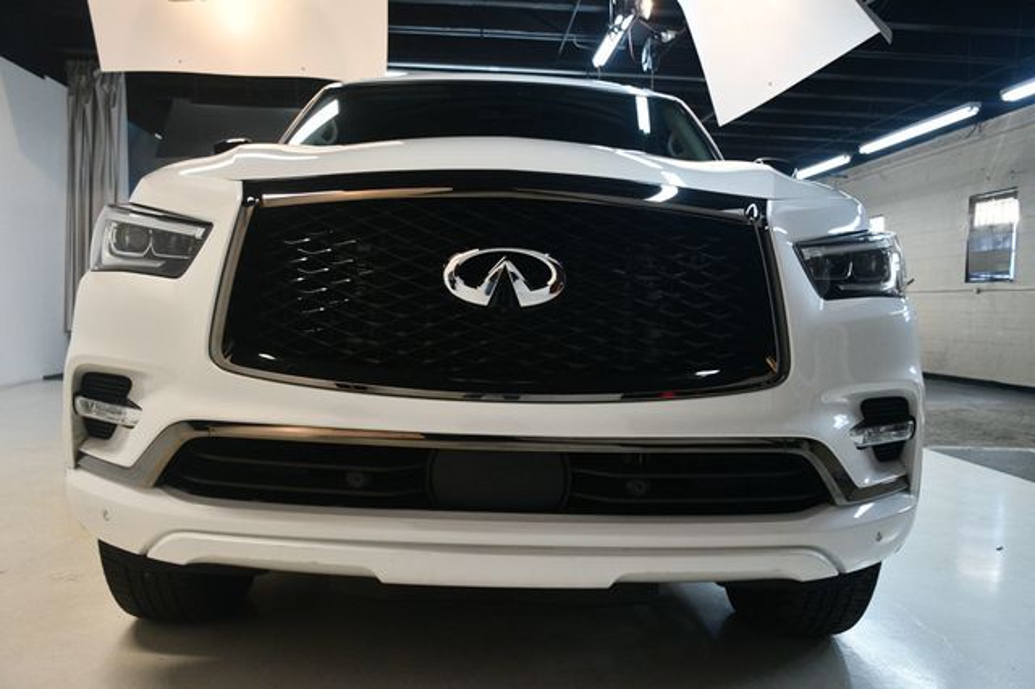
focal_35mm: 33
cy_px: 344
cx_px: 518
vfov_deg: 39.9
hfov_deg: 57.2
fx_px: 948
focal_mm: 22
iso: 1100
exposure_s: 1/125
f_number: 3.5
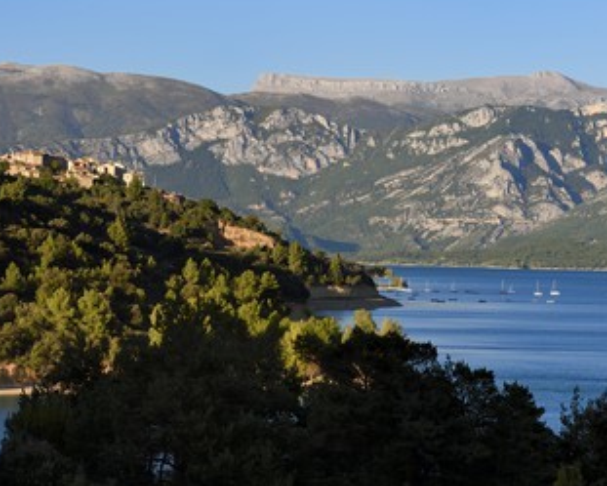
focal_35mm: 147
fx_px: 2642
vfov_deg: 10.5
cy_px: 228
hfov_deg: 13.1
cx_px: 254
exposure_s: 1/250
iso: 400
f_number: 13
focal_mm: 116
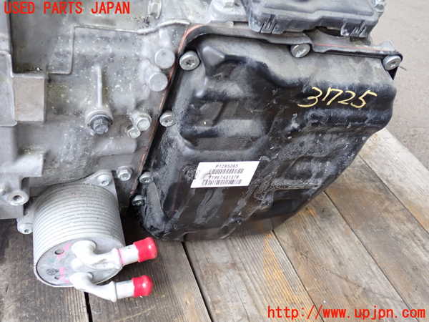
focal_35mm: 36
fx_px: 446
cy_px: 161
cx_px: 214
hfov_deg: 51.4
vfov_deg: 39.7
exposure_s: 1/40
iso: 200
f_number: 2.5
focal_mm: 6.37
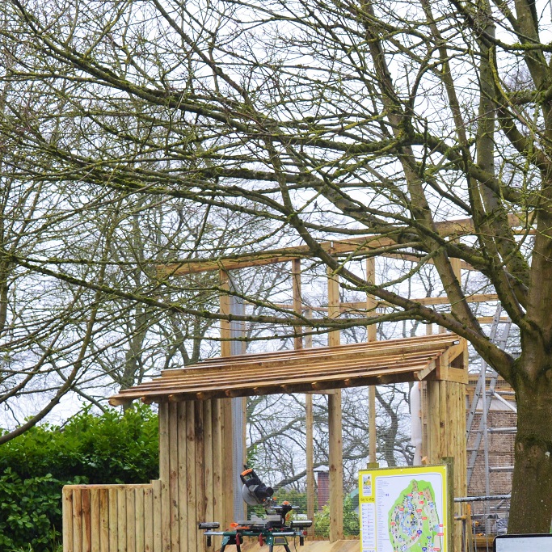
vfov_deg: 16.3
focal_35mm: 106
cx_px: 456
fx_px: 1913
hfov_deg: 16.3
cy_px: 432
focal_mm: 35
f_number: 9
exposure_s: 1/160
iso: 400
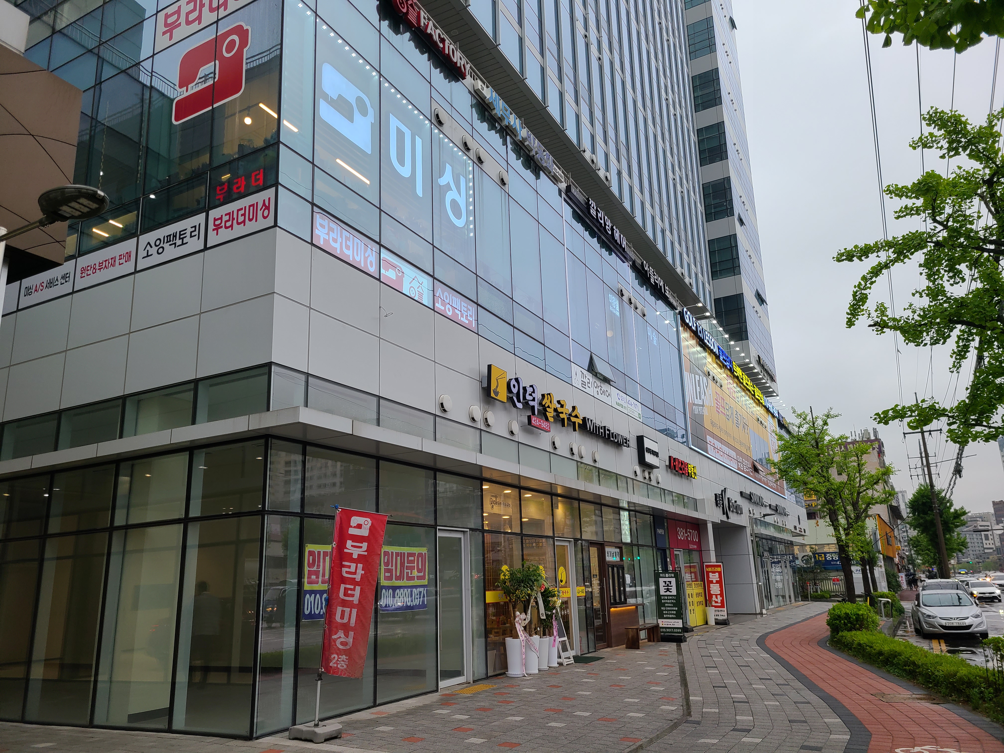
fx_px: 754
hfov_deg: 67.3
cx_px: 502
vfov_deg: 53.1
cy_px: 376
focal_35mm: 26
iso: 40
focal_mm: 5.4
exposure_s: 1/182
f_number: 1.8
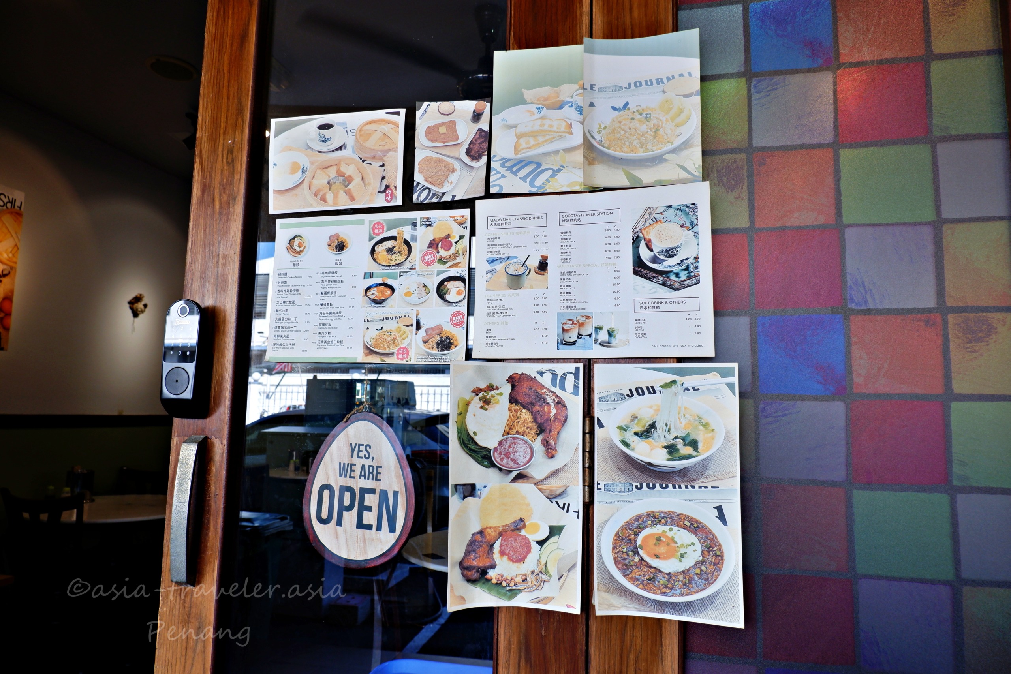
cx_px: 506
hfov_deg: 76.1
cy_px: 337
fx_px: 646
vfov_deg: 55.1
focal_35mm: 23
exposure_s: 1/140
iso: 200
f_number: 5
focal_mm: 15
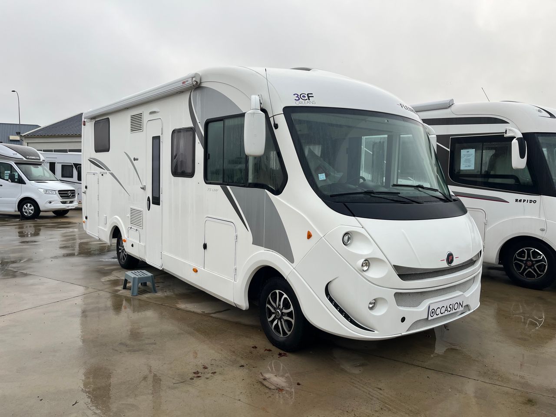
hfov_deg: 67.3
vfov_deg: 53.1
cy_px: 208
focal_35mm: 26
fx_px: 418
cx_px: 278
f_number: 1.6
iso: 50
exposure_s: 1/602
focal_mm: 5.1
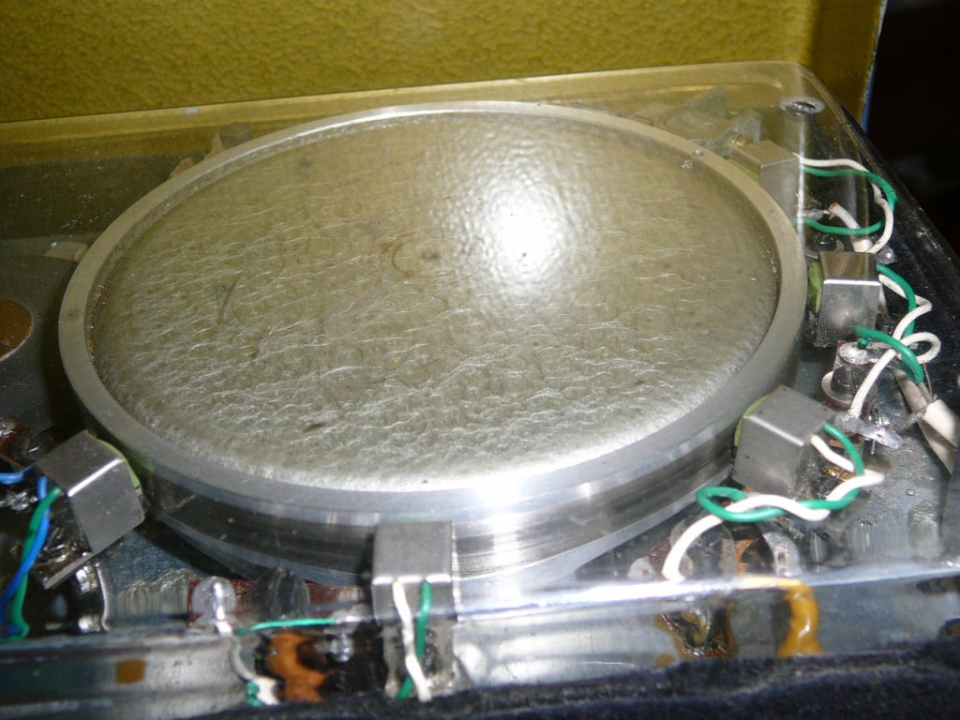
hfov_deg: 43.9
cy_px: 360
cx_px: 480
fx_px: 1193
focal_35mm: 43
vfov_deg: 33.6
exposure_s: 1/30
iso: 80
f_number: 3.2
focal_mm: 6.4
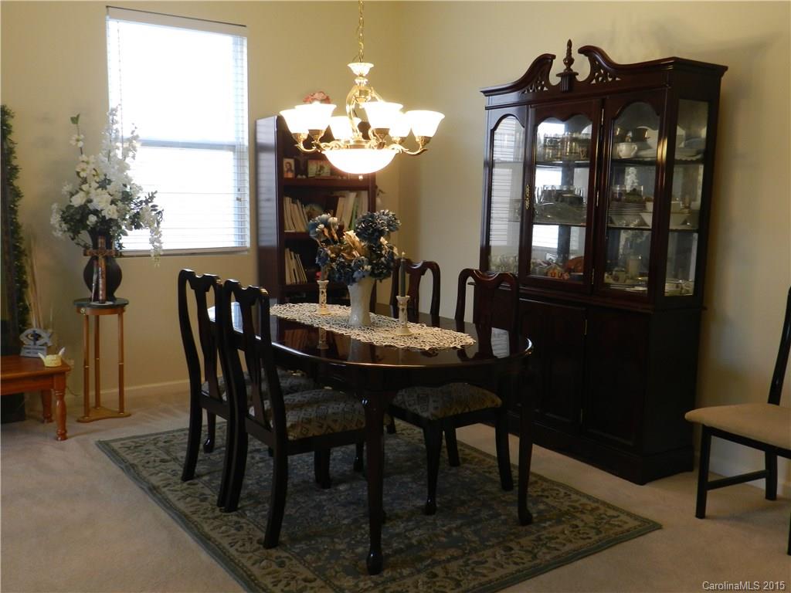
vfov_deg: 44.2
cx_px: 396
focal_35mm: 32
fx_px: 731
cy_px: 296
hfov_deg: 56.8
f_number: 3.7
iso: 200
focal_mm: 5.6
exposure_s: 1/25
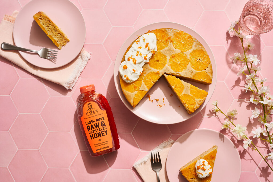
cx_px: 136
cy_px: 91
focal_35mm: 50
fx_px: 379
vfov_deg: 27.0
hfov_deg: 39.6
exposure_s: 1/100
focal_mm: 50
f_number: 11
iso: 100
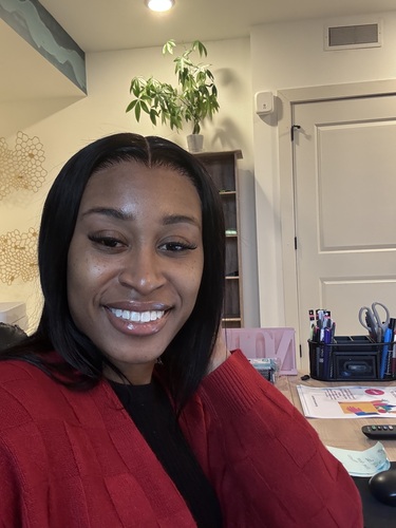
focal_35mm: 30
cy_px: 264
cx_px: 198
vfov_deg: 60.0
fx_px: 458
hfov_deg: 46.8
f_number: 1.9
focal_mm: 2.69
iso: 400
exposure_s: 1/40
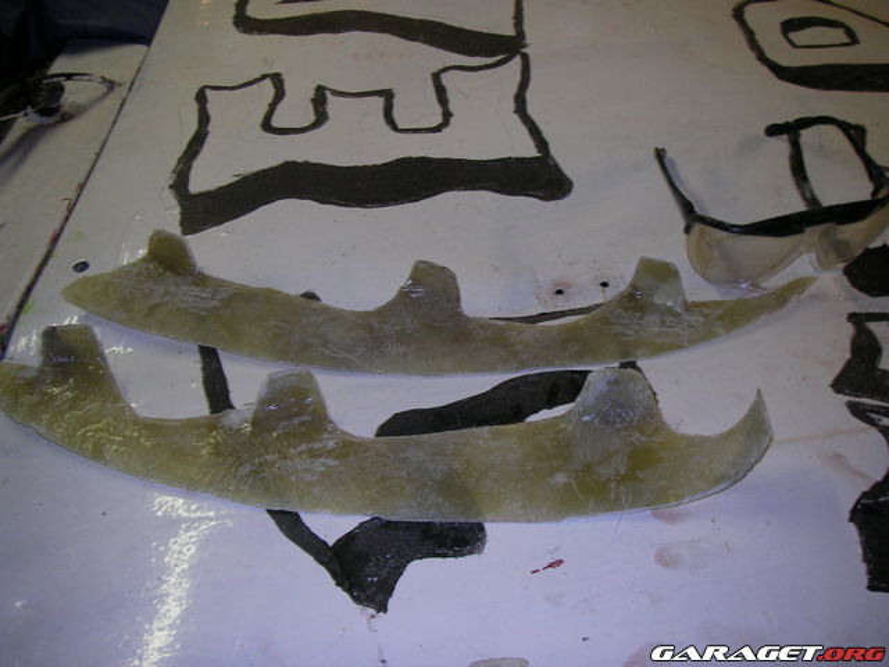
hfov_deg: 49.0
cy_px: 334
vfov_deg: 37.7
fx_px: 976
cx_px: 444
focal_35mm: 38
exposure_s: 1/30
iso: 100
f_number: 3.3
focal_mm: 6.3
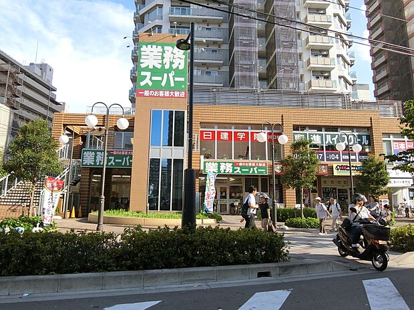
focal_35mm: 24
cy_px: 155
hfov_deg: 71.6
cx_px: 207
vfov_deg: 56.8
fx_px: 287
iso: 80
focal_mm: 5.13
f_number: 3
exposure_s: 1/500
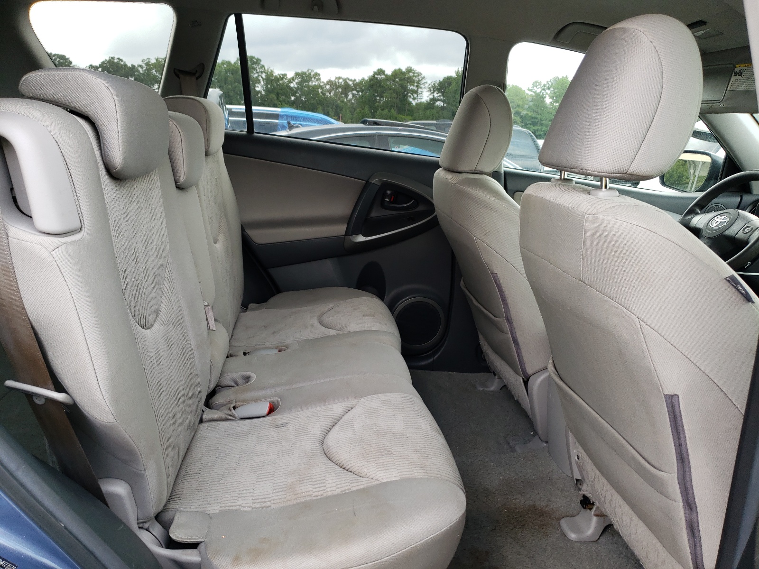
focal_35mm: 26
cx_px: 380
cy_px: 284
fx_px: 570
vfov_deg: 53.1
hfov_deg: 67.3
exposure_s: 1/250
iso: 50
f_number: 1.5
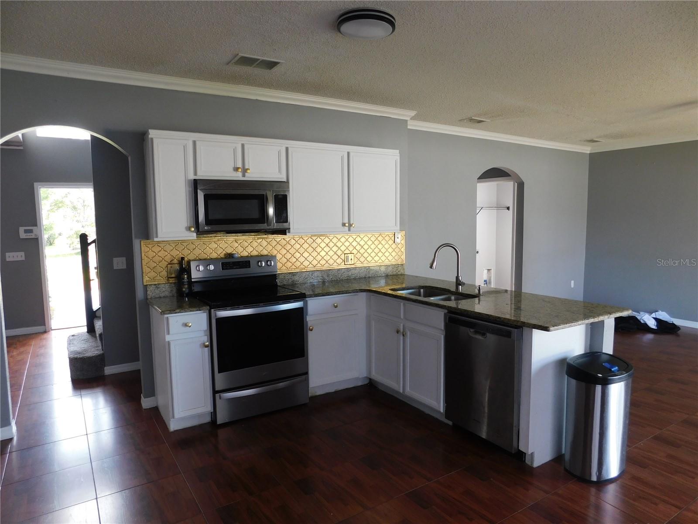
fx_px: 464
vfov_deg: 58.9
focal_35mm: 23
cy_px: 262
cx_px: 349
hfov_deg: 73.9
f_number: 3
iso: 125
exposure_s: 1/40
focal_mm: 4
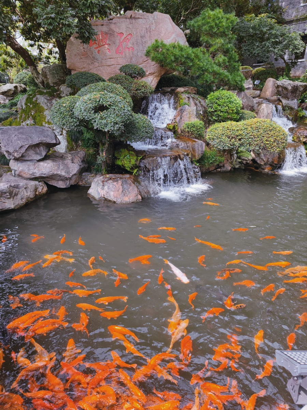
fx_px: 449
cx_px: 154
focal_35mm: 38
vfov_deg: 49.0
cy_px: 205
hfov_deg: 37.7
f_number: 1.95
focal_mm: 7.59
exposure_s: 1/442
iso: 50
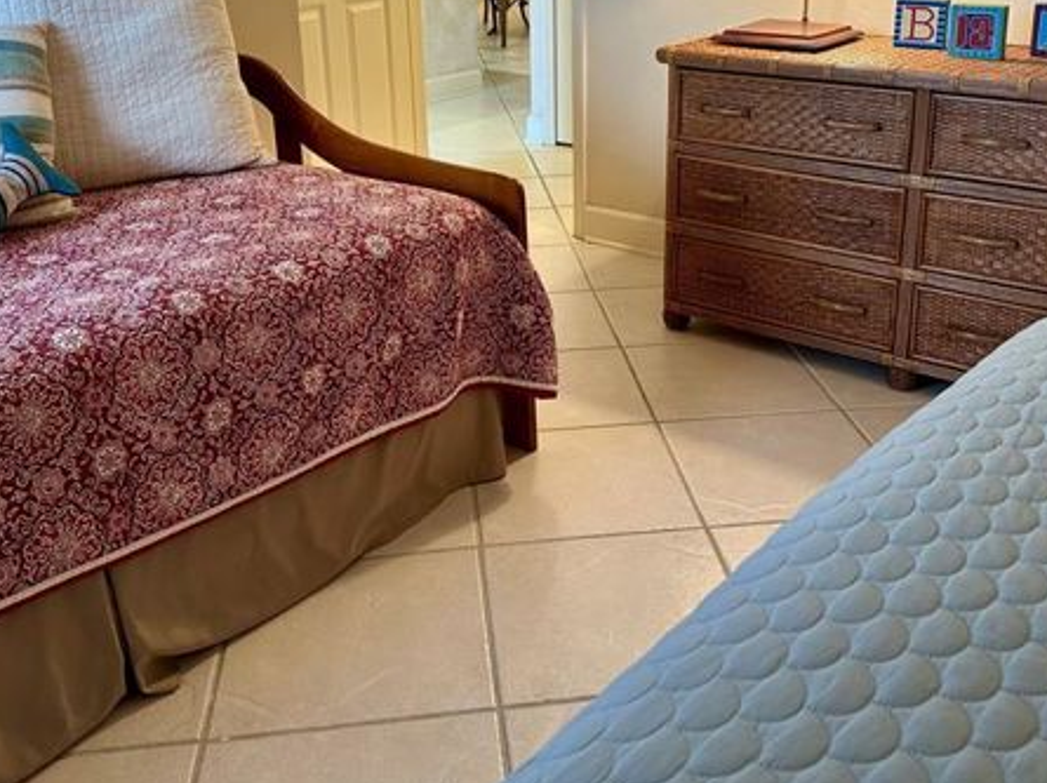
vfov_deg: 36.9
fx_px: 1148
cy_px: 214
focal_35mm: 38
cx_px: 554
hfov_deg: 49.0
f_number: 1.78
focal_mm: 6.86
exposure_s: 1/60
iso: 160
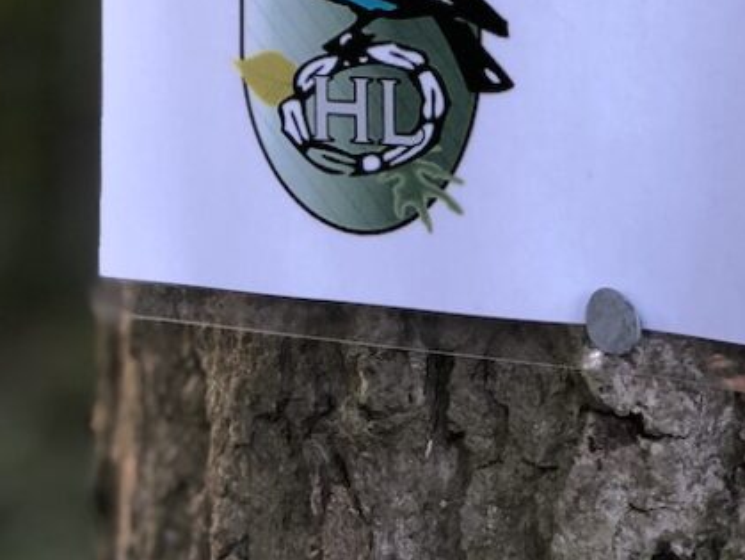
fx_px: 3425
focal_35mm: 159
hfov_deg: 12.4
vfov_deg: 9.2
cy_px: -137
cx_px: 284
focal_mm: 6.6
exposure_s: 1/30
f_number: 2.8
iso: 40
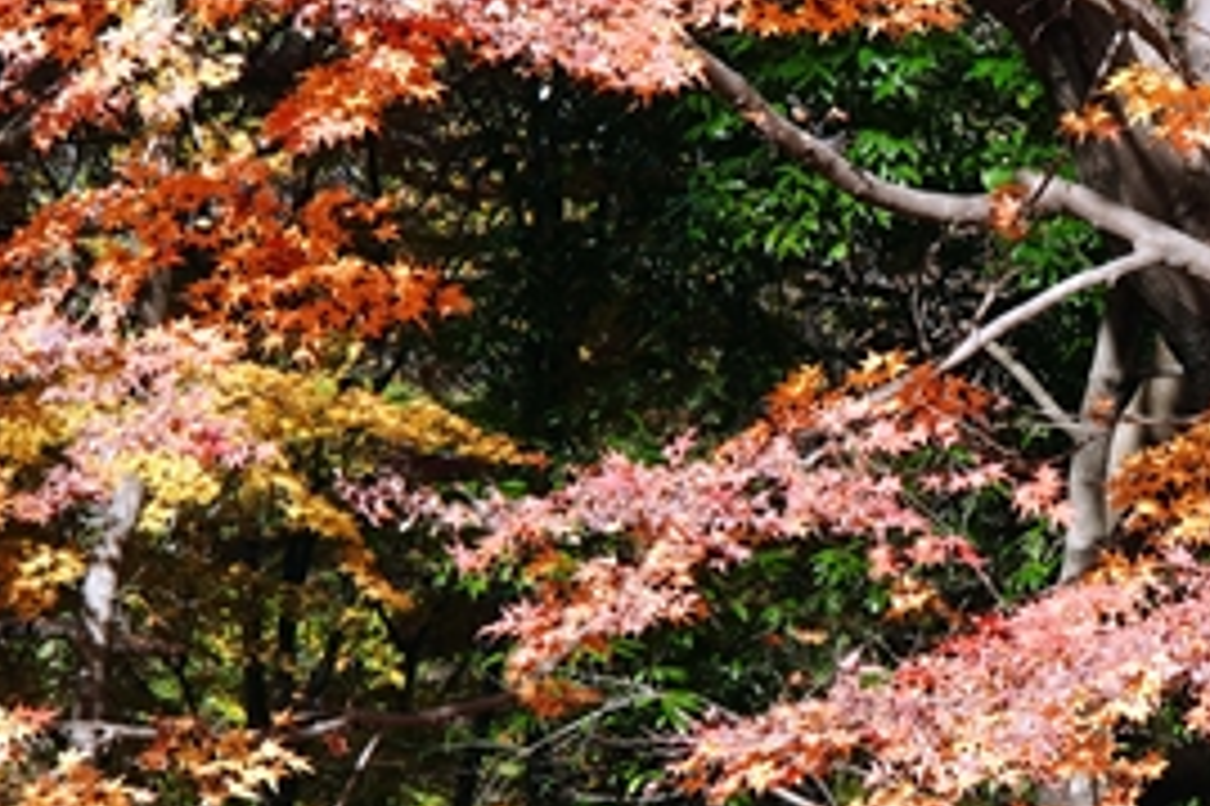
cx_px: 1084
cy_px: 547
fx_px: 7218
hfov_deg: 9.5
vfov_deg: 6.4
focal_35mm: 215
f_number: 7.1
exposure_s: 1/160
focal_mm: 48.2
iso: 100
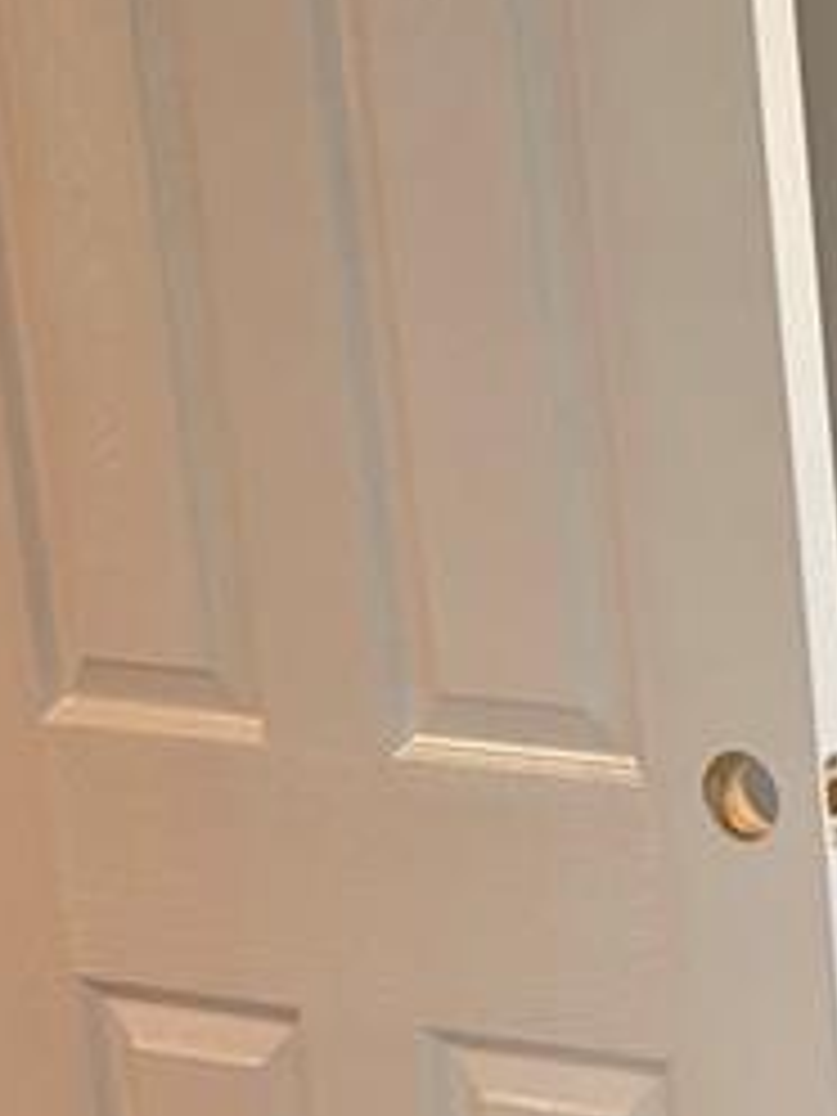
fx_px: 3740
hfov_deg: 11.1
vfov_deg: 16.7
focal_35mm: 116
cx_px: 1863
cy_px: 1008
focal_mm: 6.76
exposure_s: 1/60
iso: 125
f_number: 1.78
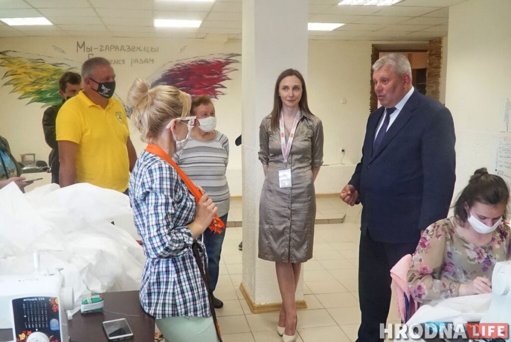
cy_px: 171
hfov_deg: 60.3
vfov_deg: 42.4
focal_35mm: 31
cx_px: 256
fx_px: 440
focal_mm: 21
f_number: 11
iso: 10000
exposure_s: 1/100
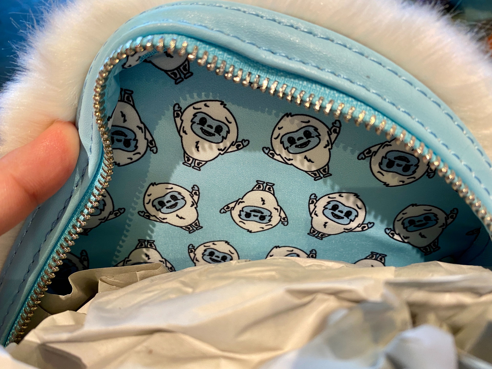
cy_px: 184
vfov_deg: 53.1
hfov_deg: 67.3
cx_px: 246
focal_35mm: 26
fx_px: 370
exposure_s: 1/60
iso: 125
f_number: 1.8
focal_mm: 4.25
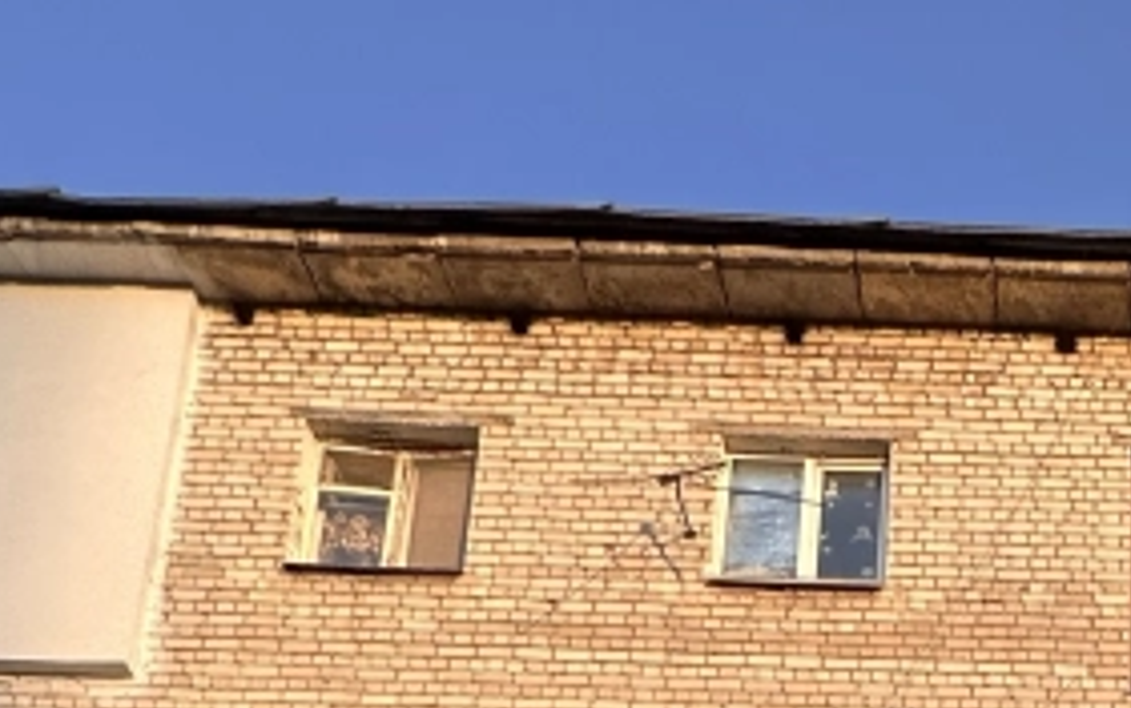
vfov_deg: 13.2
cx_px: 1236
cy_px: 1879
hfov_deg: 31.7
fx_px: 1758
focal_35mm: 57
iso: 40
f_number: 2.2
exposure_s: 1/316
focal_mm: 2.22
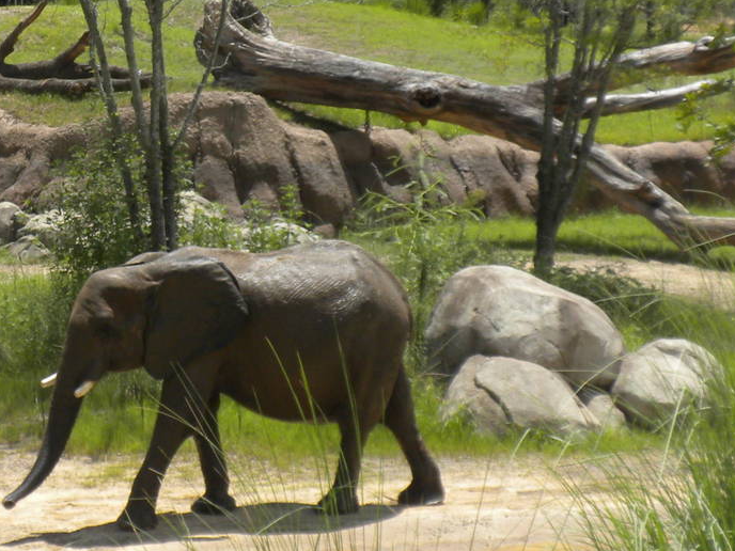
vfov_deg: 12.2
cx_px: -3
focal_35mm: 121
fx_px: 2569
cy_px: 193
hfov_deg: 16.0
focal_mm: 9.1
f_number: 4.3
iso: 64
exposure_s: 1/434
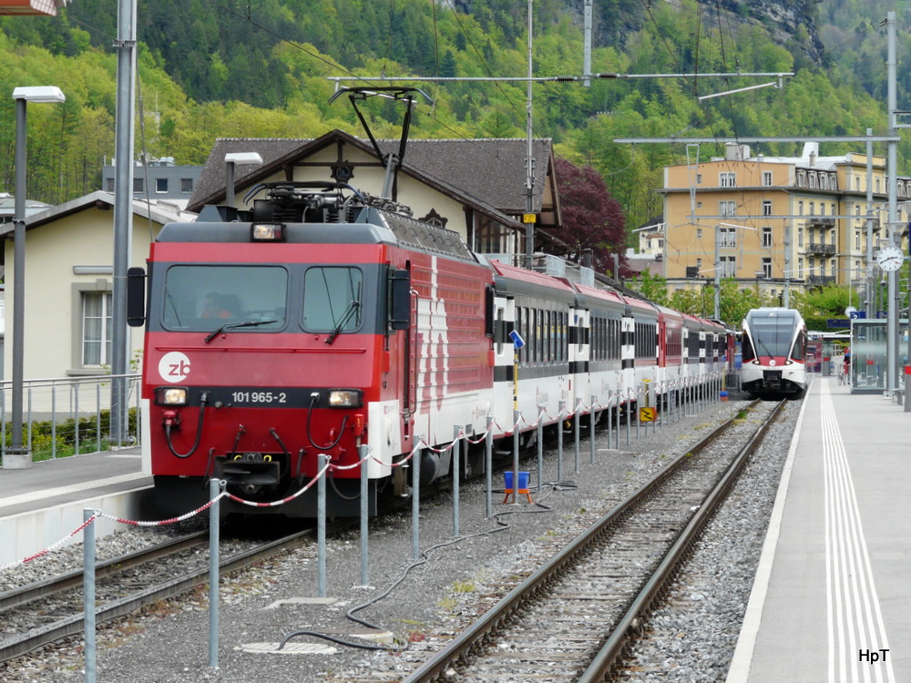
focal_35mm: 131
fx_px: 3448
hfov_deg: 15.1
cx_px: 456
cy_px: 342
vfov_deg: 11.3
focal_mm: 21.6
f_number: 5.6
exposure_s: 1/250
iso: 100
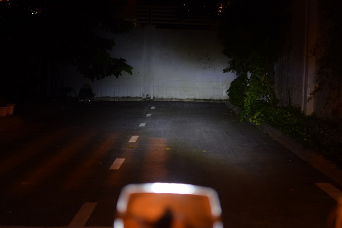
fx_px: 498
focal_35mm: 52
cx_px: 171
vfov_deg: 25.7
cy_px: 114
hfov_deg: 37.9
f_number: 2
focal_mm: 35
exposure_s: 1/20
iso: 400
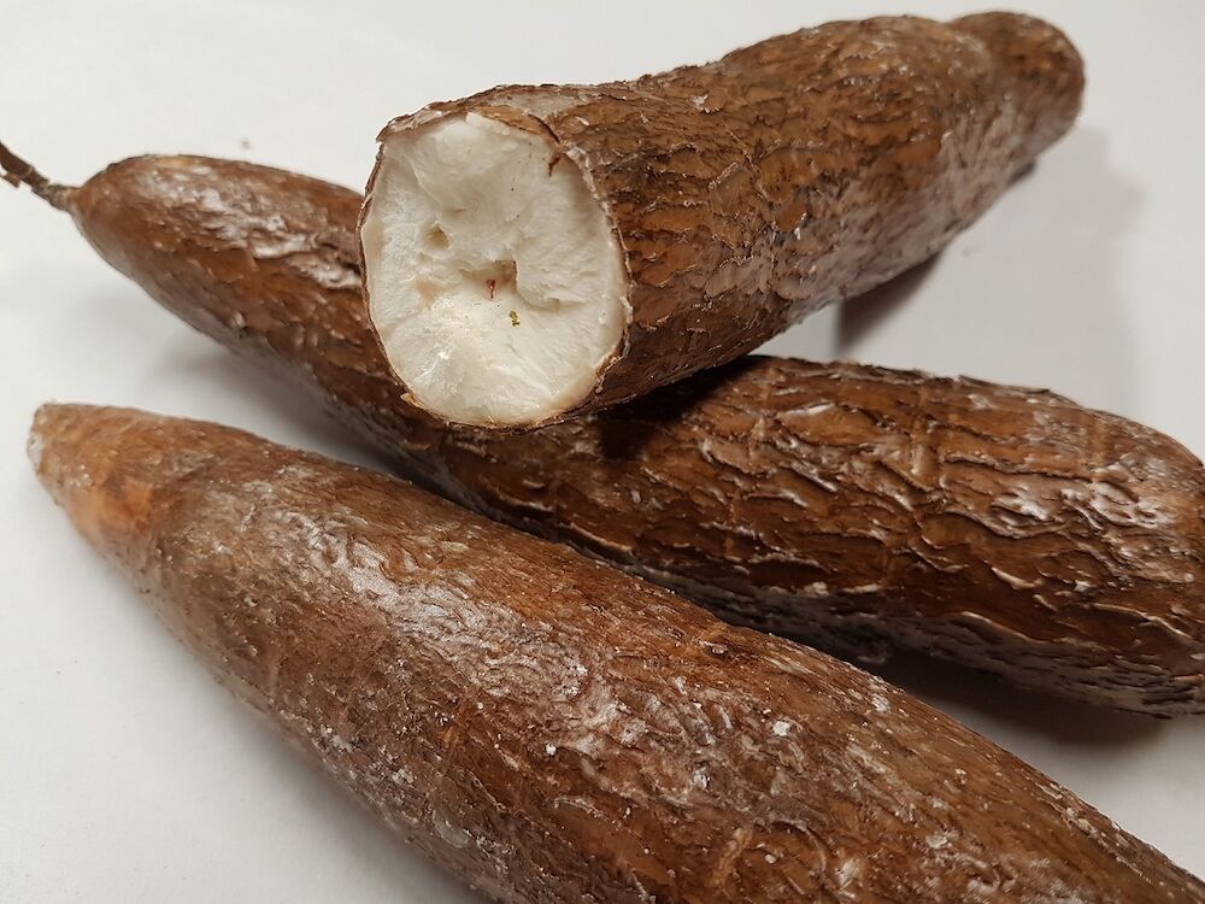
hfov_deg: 67.3
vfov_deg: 53.1
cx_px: 602
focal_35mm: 26
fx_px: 905
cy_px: 452
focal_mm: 4.2
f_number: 1.7
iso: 64
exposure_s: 1/50
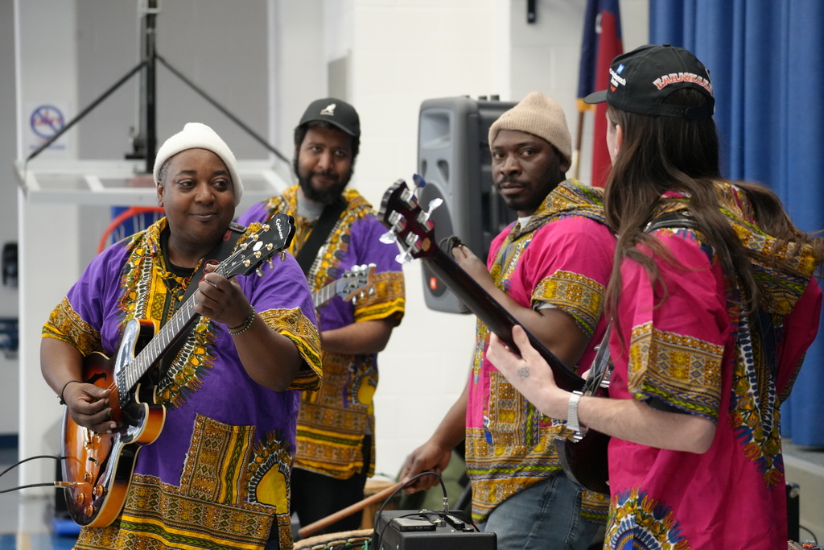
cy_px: 275
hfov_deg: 17.0
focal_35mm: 120
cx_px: 412
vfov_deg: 11.4
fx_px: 2751
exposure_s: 1/160
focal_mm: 120.2
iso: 6400
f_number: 5.6
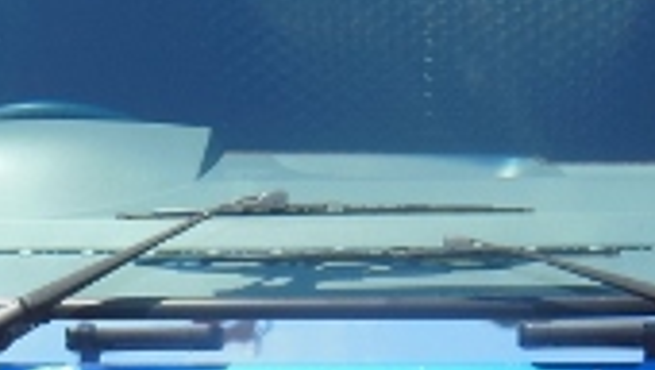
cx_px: 347
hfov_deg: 10.1
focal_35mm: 213
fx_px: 3703
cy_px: 274
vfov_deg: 5.7
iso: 125
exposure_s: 1/400
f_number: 4.7
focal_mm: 9.3
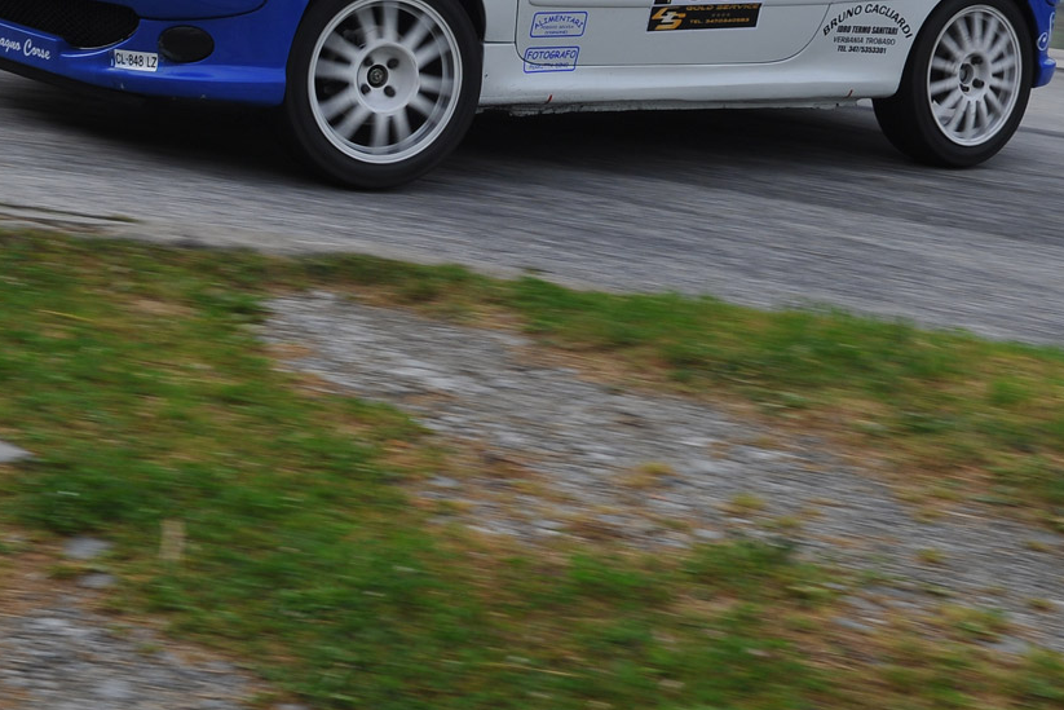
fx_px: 2719
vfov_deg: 14.6
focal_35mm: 92
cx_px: 498
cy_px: -52
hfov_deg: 22.1
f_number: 13
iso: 400
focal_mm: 42
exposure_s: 1/100
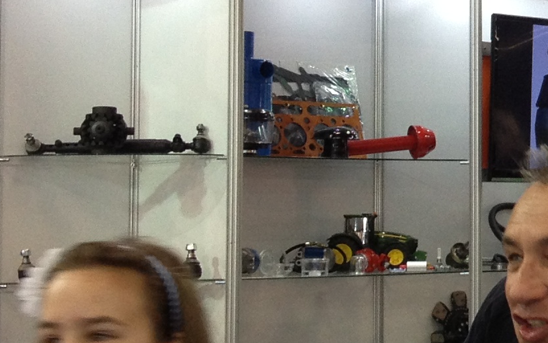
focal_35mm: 146
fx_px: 2180
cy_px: 79
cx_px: 844
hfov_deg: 13.4
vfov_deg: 9.0
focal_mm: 4.28
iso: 80
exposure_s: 1/60
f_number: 2.4
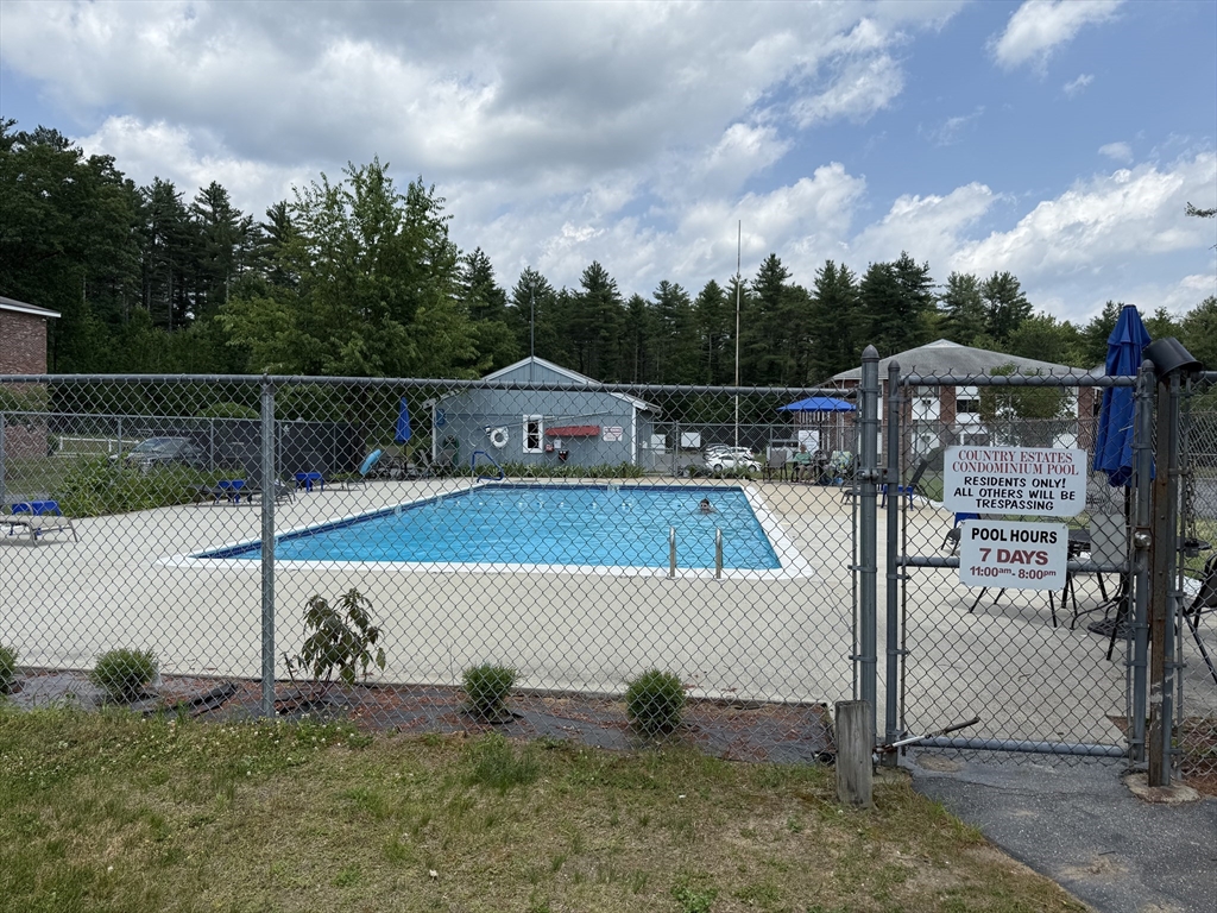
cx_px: 608
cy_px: 456
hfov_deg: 71.6
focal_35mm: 24
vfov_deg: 56.8
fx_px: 844
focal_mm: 6.76
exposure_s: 1/5319
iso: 80
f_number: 1.78
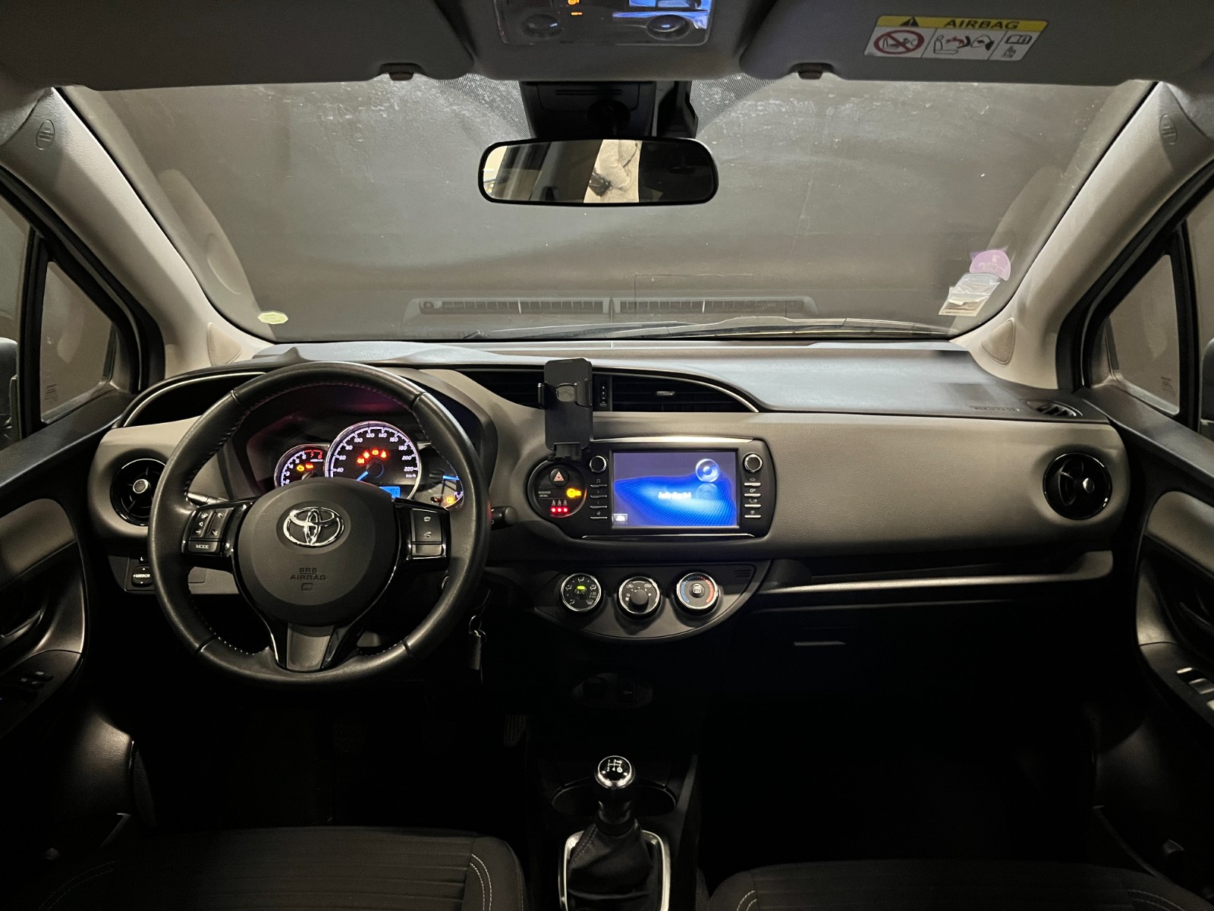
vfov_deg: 53.1
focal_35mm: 26
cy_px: 456
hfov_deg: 67.3
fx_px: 912
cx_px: 607
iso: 800
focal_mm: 5.1
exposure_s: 1/30
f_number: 1.6
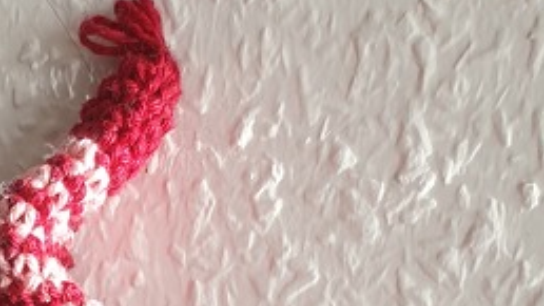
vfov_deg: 10.8
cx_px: -30
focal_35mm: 88
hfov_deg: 23.0
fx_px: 1269
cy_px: 821
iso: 50
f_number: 2.4
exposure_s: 1/120
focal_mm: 4.32
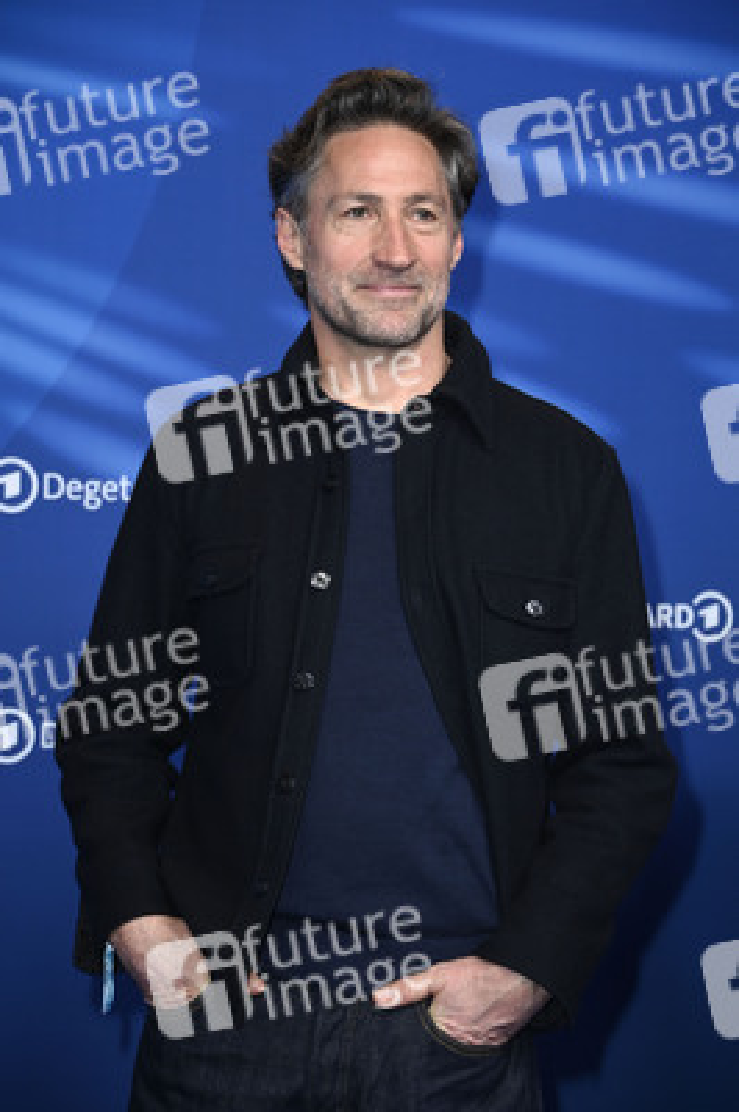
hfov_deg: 12.2
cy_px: 556
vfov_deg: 18.3
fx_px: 3454
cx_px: 370
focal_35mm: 112
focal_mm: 112
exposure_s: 1/250
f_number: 5.6
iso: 1000
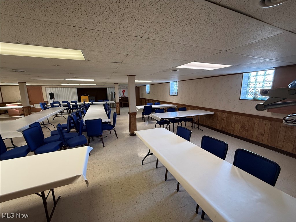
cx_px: 148
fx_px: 120
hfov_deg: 102.1
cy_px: 111
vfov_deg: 85.7
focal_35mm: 14
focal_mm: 2.22
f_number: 2.2
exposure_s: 1/60
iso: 250
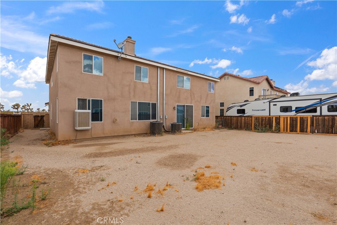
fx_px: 150
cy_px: 112
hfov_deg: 96.7
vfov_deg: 73.8
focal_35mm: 16
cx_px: 168
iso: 250
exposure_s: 1/160
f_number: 7.1
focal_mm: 16
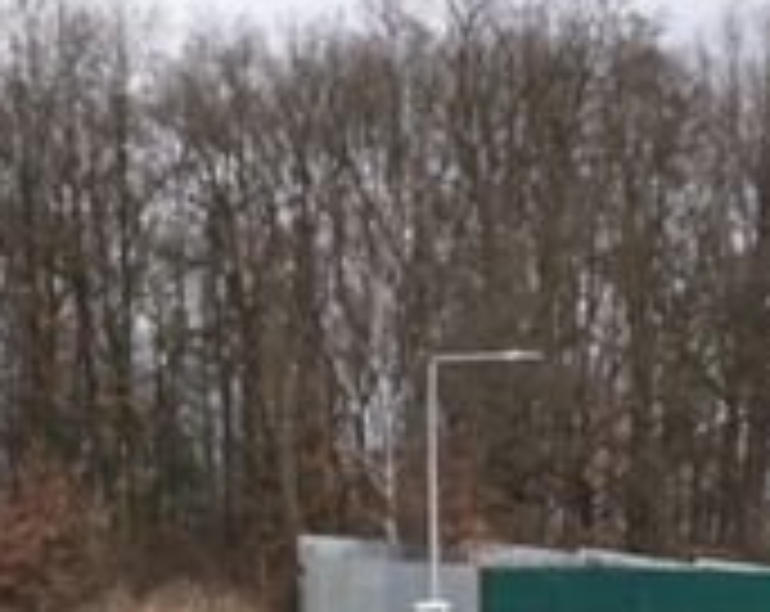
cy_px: 1433
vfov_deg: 8.4
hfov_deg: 10.9
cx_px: 1270
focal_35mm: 169
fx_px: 3843
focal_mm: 30
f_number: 5.6
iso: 100
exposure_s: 1/125
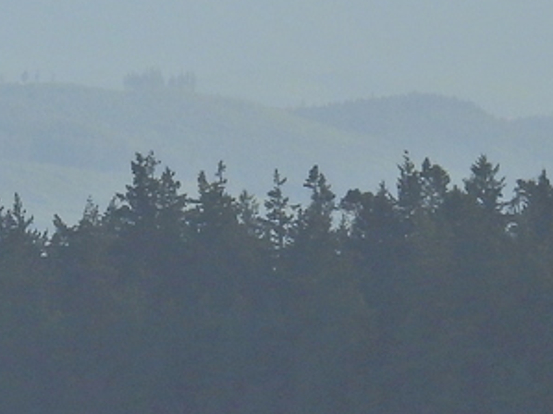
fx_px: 25965
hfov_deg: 1.2
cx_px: -583
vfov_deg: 0.9
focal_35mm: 1626
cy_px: 283
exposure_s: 1/500
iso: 100
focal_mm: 67.8
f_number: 5
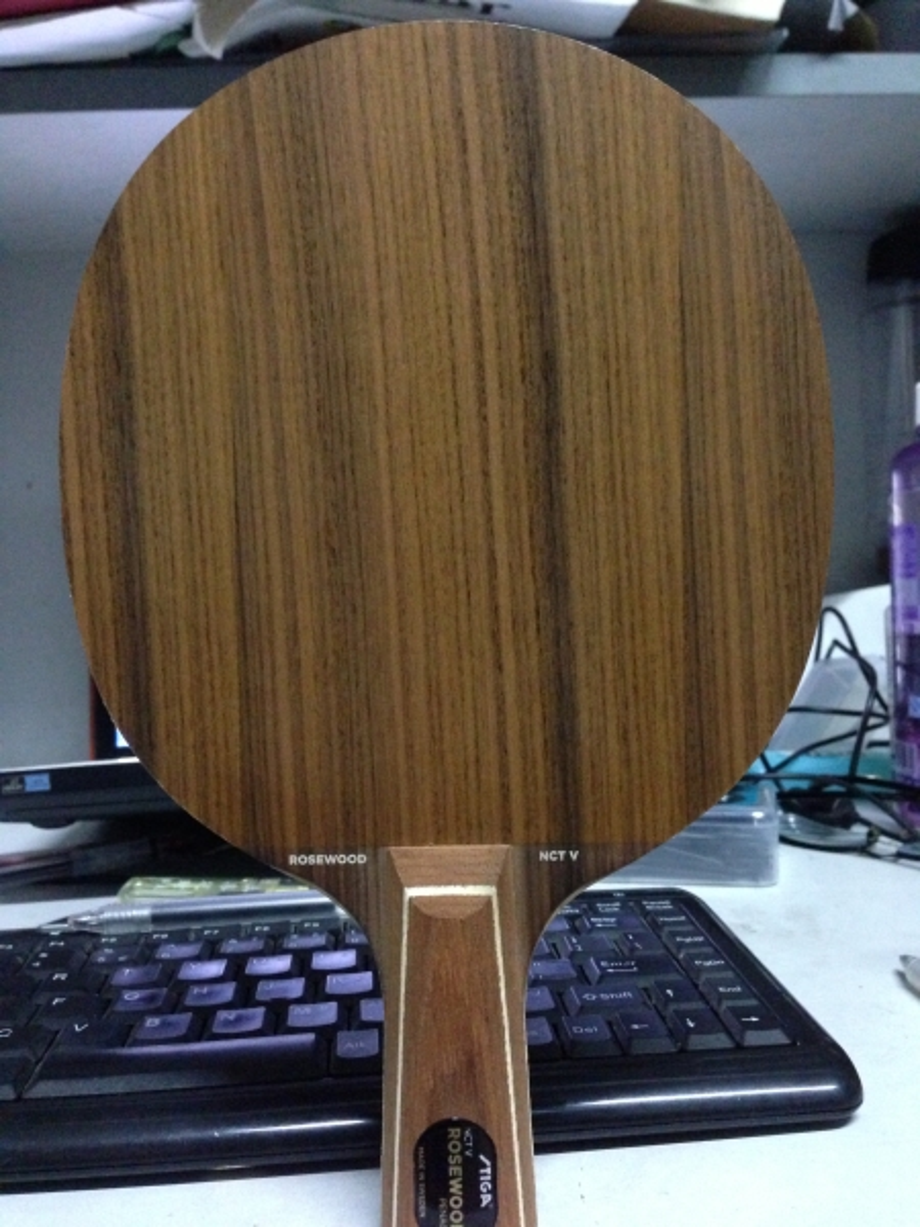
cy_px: 614
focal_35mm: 33
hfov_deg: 42.9
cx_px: 460
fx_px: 1169
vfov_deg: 55.4
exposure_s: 1/15
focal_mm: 4.13
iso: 800
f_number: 2.4
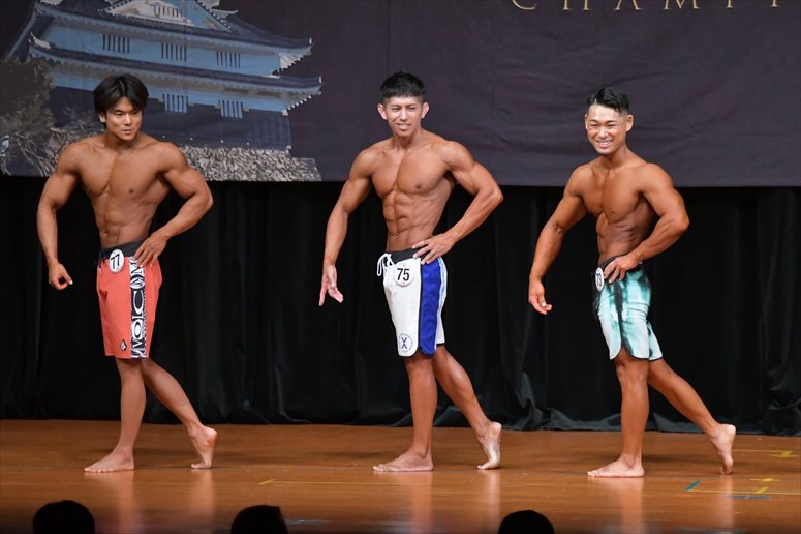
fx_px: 6005
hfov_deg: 7.6
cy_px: 267
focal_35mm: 270
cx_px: 400
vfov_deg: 5.1
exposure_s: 1/400
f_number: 5.6
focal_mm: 180
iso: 5000
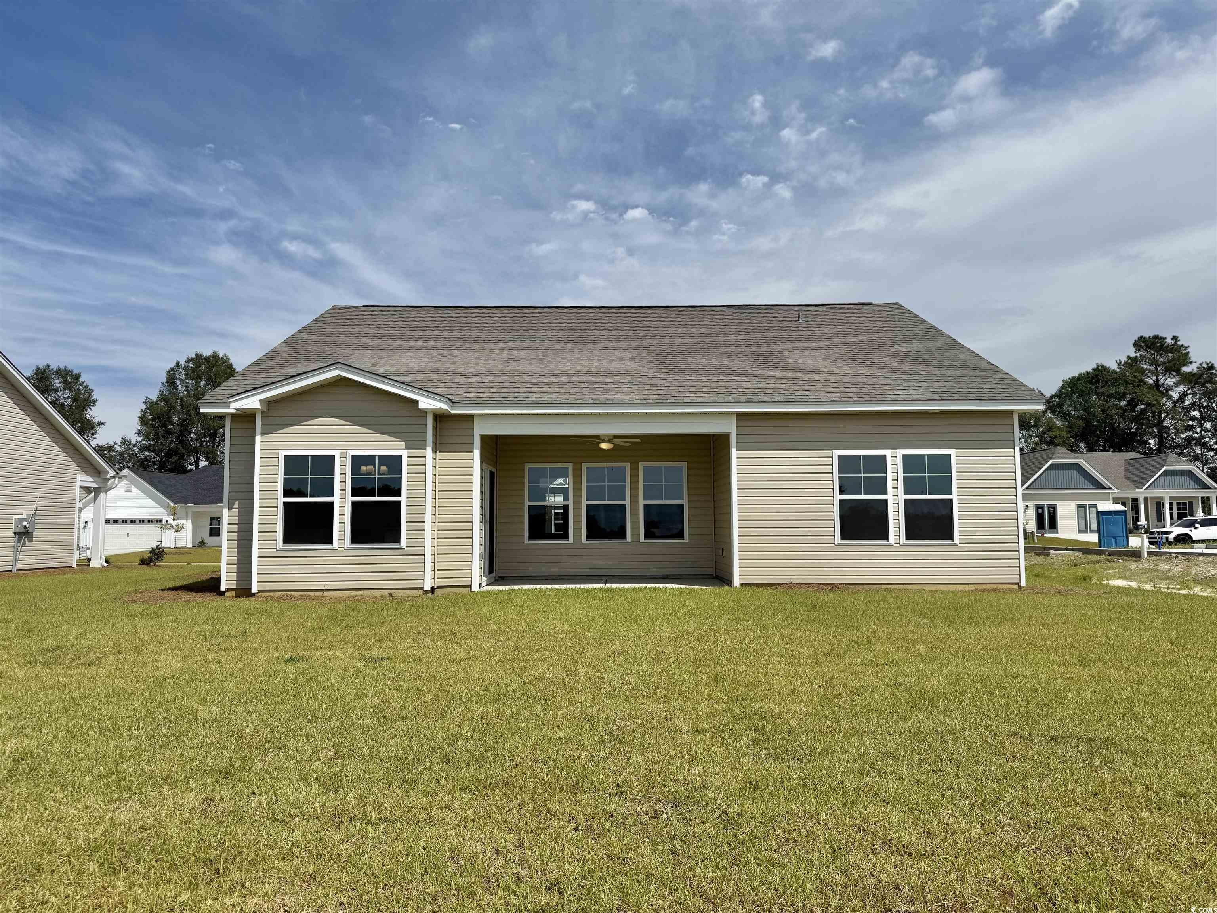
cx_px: 608
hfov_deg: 71.6
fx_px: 844
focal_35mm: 24
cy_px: 456
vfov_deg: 56.8
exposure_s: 1/9091
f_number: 1.78
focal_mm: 6.76
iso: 80
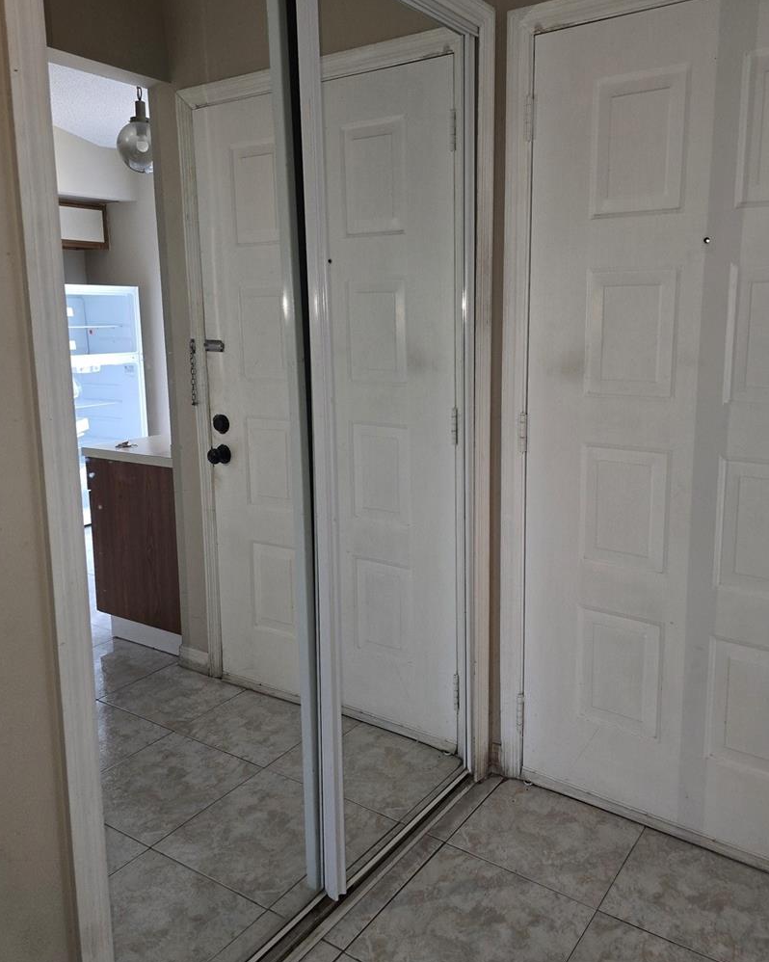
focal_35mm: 27
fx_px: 768
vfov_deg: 63.8
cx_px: 425
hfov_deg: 53.1
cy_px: 420
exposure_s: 1/60
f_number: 1.7
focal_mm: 6.3
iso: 100
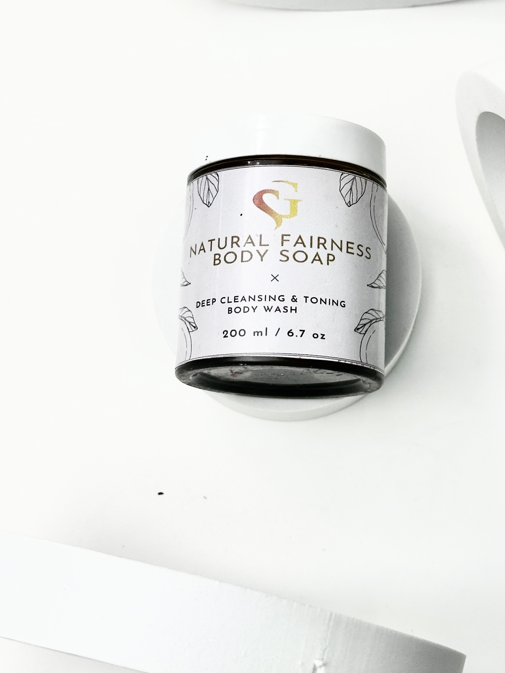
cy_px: 187
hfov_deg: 20.4
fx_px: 1401
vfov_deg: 26.8
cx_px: 315
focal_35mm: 72
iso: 64
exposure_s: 1/358
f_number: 1.78
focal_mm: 6.86
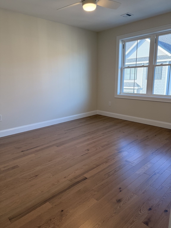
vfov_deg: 71.6
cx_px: 86
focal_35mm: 24
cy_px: 114
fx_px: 158
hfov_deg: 56.8
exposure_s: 1/222
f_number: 1.78
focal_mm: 6.76
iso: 200
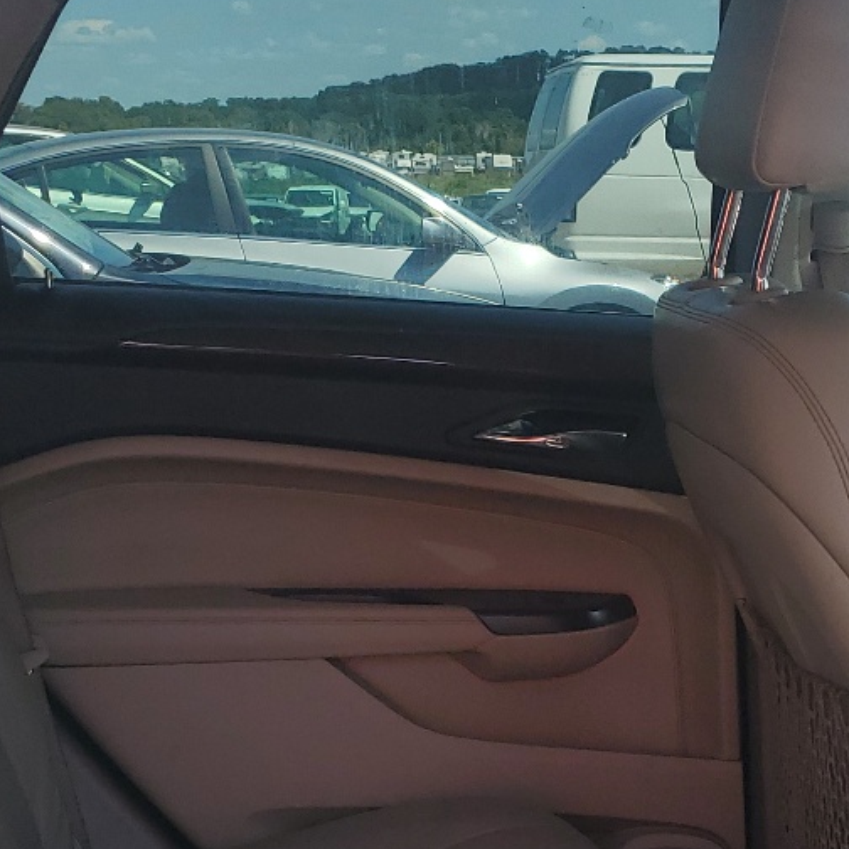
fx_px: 2026
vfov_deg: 23.0
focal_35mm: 73
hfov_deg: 23.5
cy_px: 790
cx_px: 606
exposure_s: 1/1250
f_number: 1.5
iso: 50
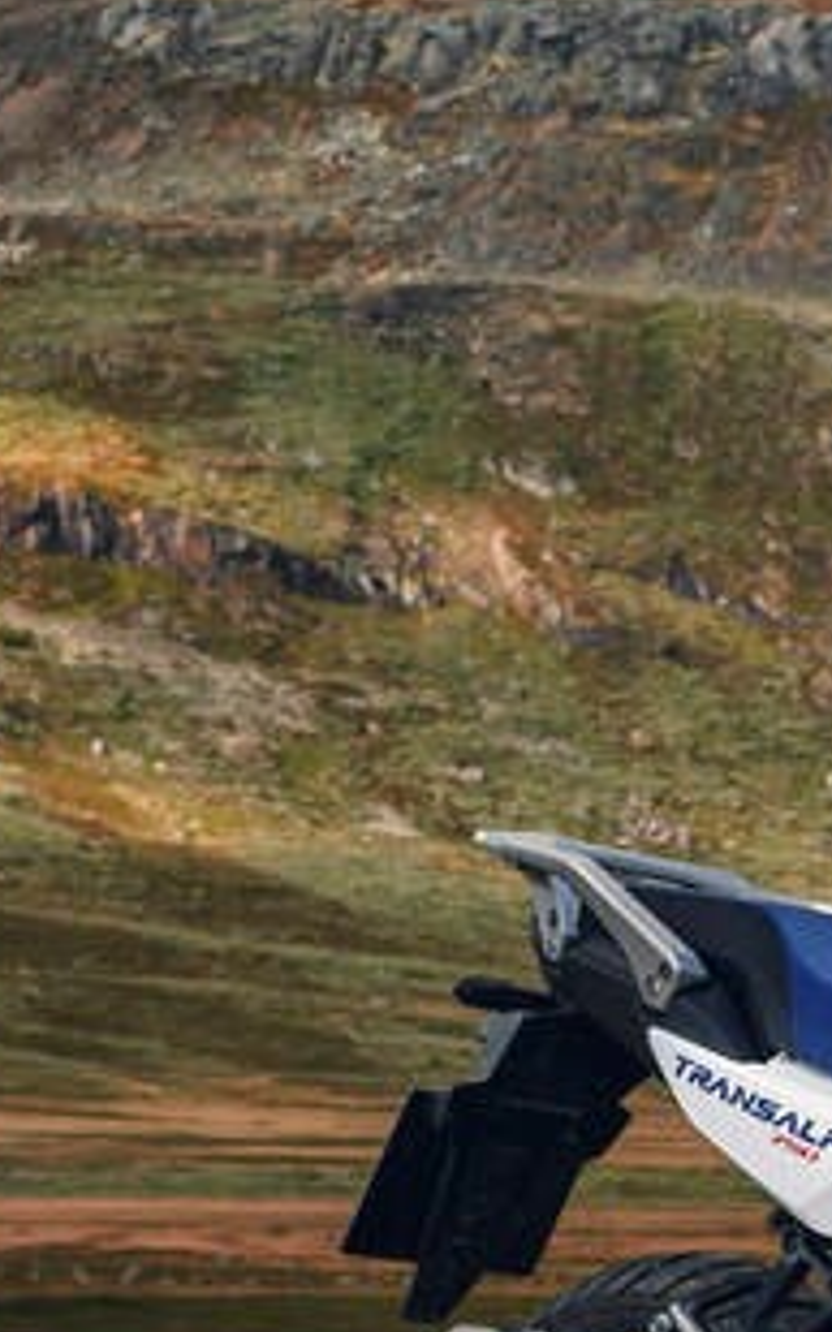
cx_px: 2177
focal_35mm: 148
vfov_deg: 14.1
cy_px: 741
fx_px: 5372
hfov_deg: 8.0
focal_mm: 45
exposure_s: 1/125
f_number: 8
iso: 400
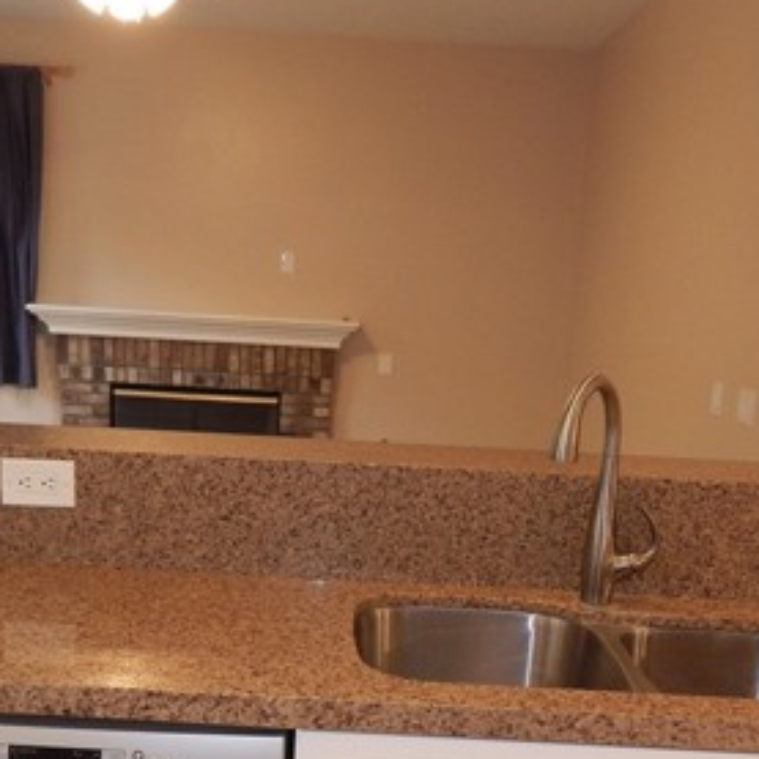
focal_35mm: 47
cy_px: 619
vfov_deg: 34.8
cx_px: 343
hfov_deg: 36.0
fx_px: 1166
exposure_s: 1/30
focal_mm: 4
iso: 200
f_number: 3
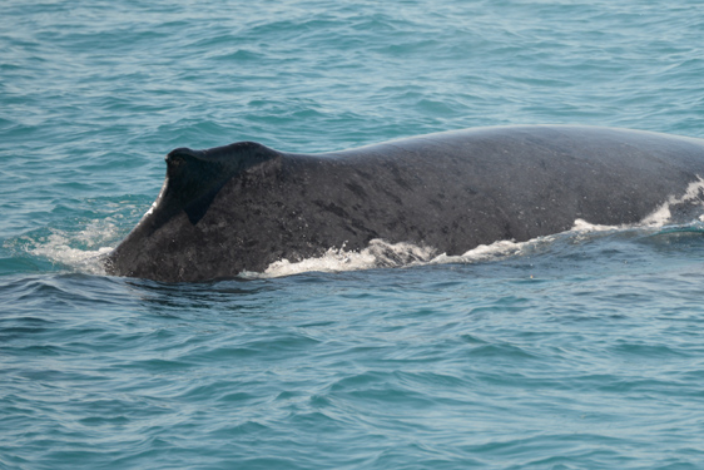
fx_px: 13926
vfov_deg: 1.9
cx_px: 542
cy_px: 155
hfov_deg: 2.9
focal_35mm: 712
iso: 400
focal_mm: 400
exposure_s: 1/1250
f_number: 6.3
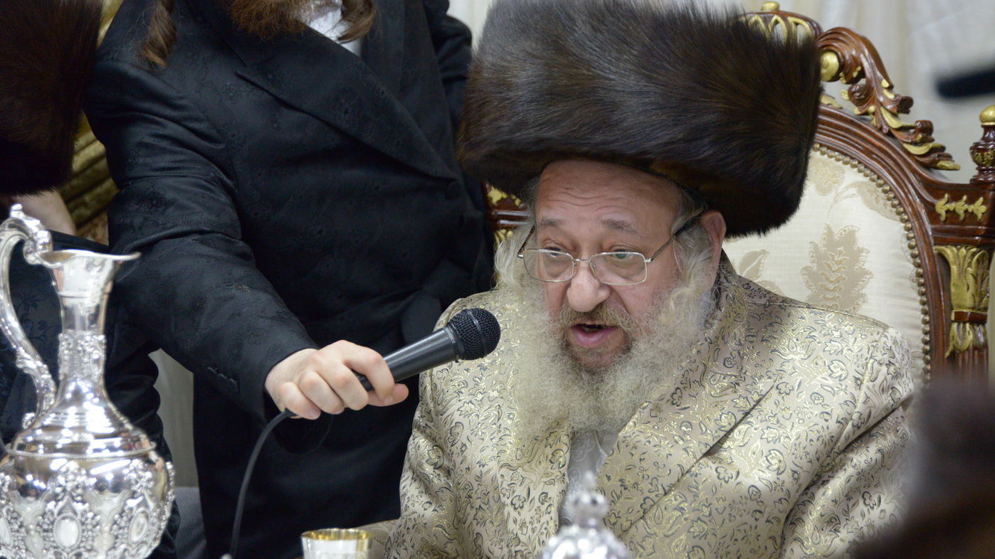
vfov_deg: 9.5
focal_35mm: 128
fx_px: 3377
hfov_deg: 16.8
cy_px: 273
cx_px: 498
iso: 4000
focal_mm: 122
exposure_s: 1/160
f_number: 5.6
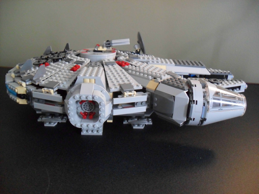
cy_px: 97
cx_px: 130
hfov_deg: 52.6
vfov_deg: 40.7
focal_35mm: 35
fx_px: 262
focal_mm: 6.3
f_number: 3
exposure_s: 1/15
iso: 320
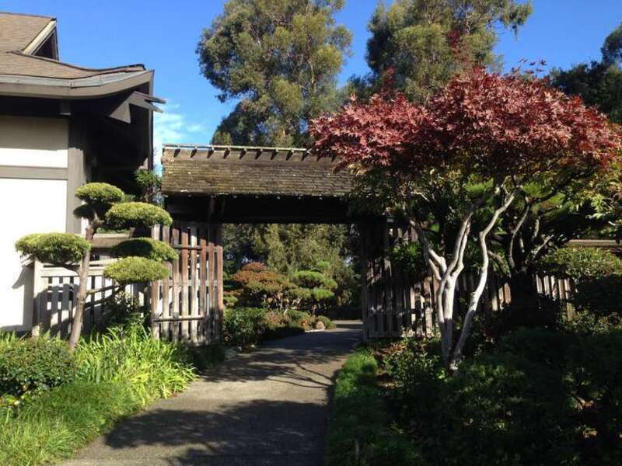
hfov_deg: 55.4
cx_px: 311
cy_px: 233
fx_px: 593
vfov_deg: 42.9
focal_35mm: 33
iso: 50
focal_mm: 4.12
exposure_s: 1/645
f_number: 2.4
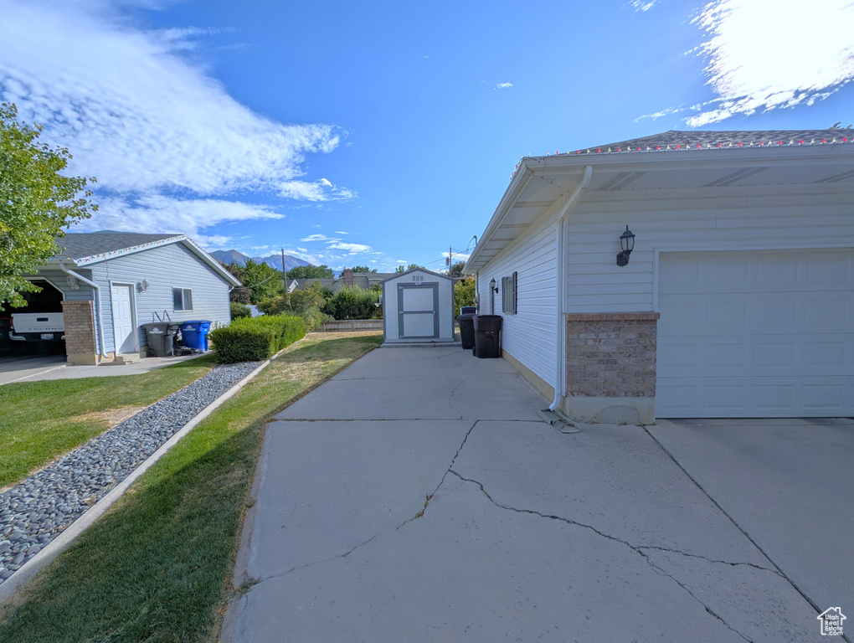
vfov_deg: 94.6
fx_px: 296
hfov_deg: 110.5
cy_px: 322
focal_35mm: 12
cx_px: 427
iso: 33
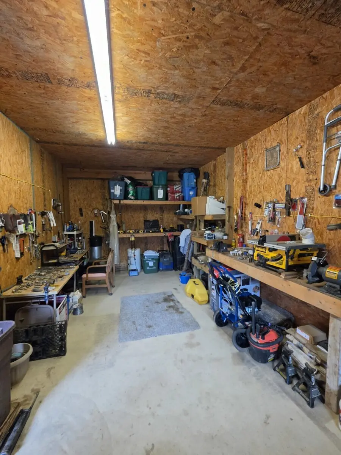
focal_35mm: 13
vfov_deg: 106.2
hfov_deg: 89.9
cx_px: 170
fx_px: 171
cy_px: 228
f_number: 1.9
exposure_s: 1/60
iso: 320
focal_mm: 2.2
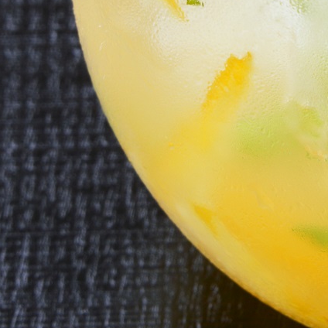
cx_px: 467
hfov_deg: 3.1
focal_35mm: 562
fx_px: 6025
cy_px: -203
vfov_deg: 3.1
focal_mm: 112
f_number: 13
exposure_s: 1/100
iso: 160
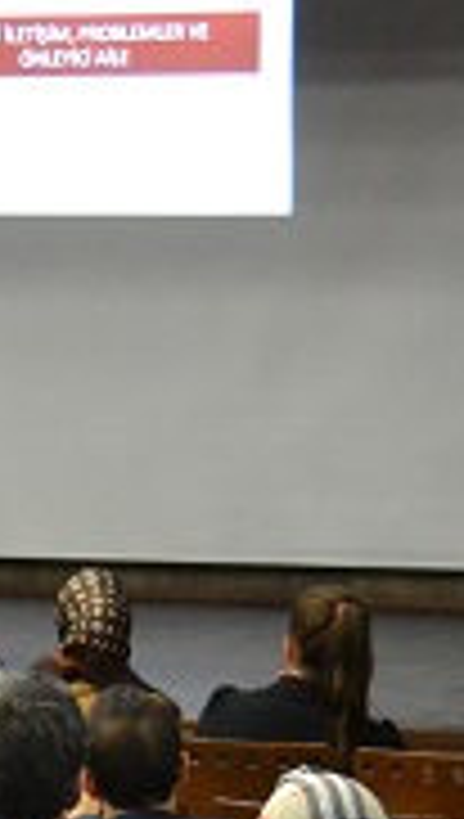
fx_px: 3375
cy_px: 484
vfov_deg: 13.8
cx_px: -261
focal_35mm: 155
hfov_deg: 7.7
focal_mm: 26
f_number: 4
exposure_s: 1/100
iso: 3200
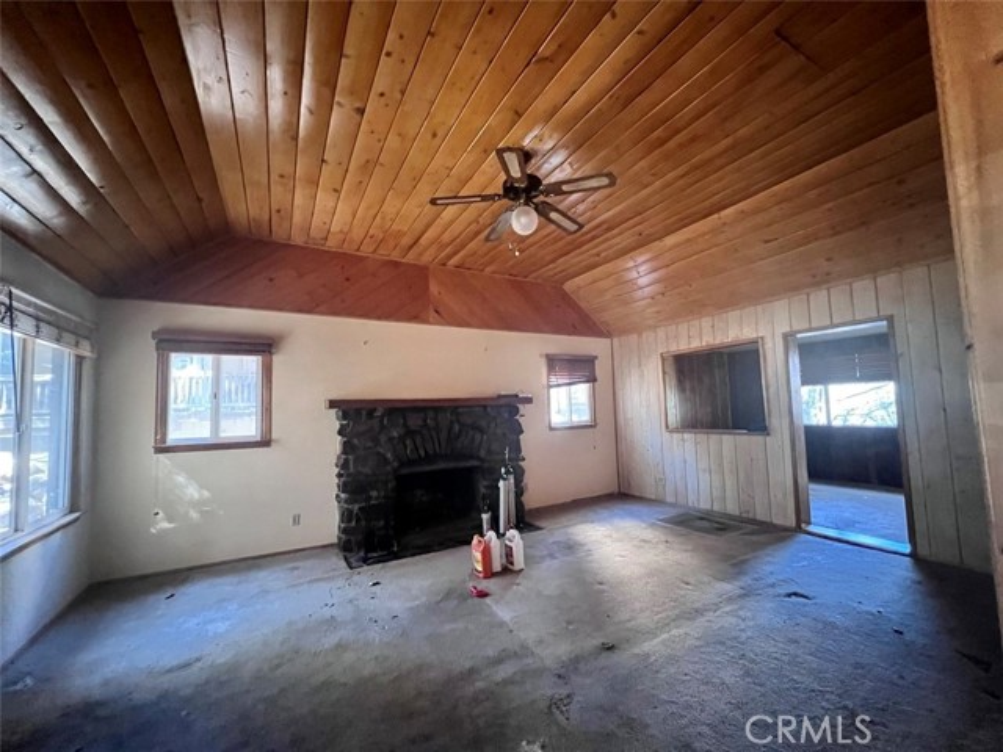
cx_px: 502
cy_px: 376
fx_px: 377
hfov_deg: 106.2
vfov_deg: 89.9
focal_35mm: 13
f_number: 1.8
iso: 1000
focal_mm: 1.57
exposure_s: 1/40
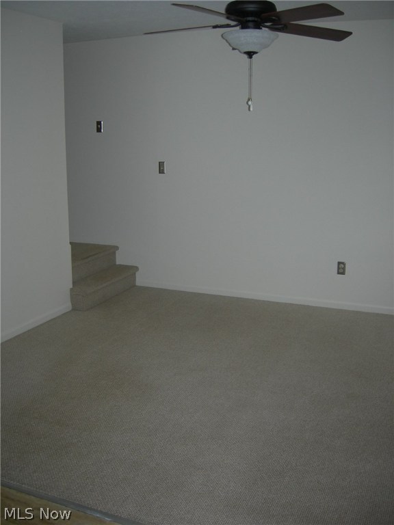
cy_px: 262
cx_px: 197
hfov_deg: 39.7
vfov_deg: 51.4
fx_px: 546
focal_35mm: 36
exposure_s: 1/60.1
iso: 64
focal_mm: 7.5
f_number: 2.7
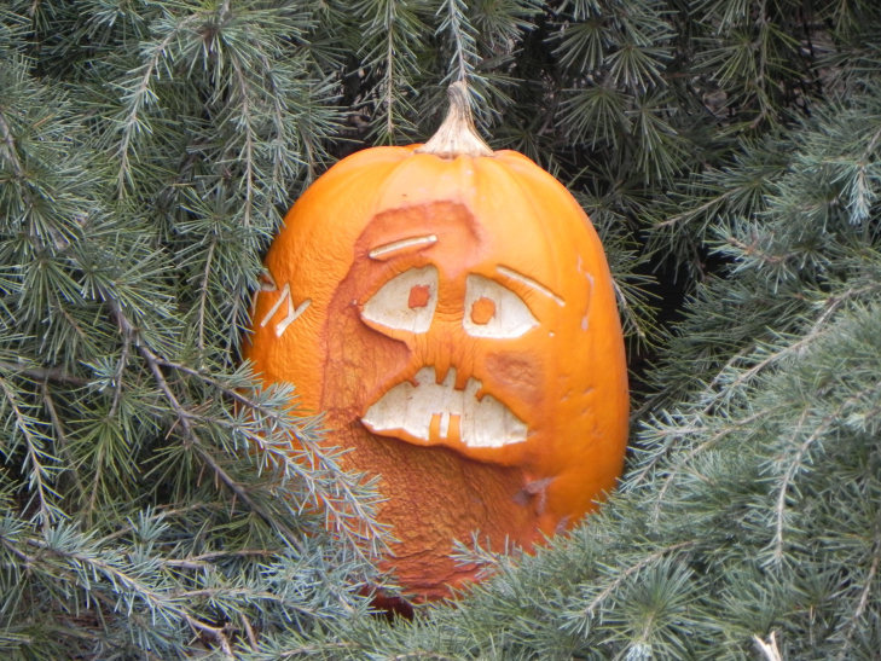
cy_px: 330
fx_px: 8578
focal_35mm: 337
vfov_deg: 4.4
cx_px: 440
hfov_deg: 5.9
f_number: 5
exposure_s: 1/148
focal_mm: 59.9
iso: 160
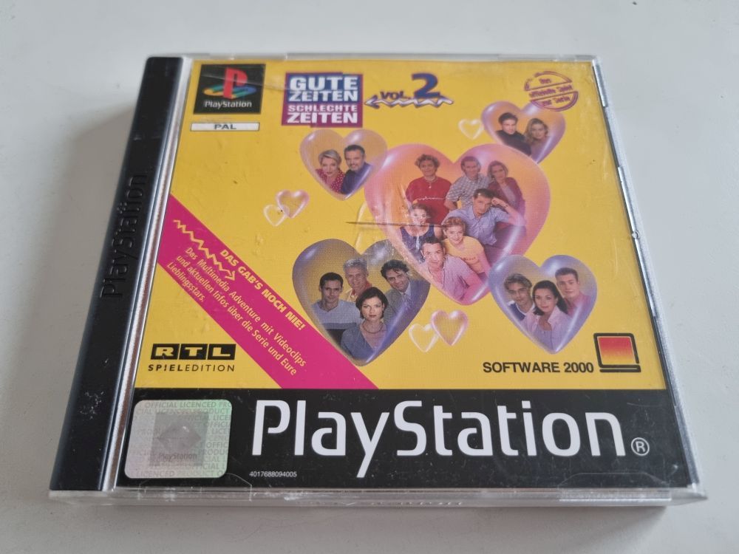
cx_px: 370
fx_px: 555
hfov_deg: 67.3
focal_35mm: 26
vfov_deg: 53.1
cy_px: 277
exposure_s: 1/50
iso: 400
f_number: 1.8
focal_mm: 5.4
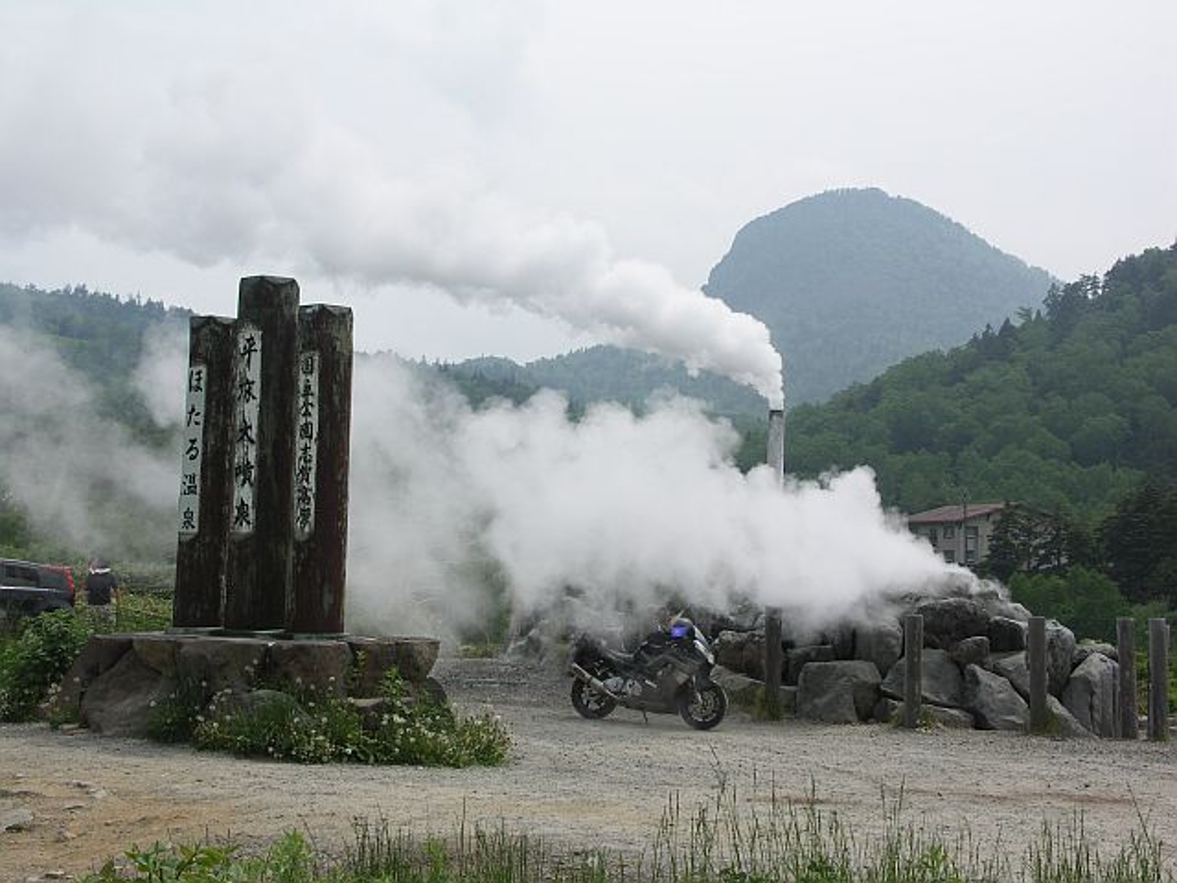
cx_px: 588
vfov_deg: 29.7
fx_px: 1666
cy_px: 442
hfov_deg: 38.9
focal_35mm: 49
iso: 50
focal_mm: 12.7
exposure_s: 1/250
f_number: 7.1
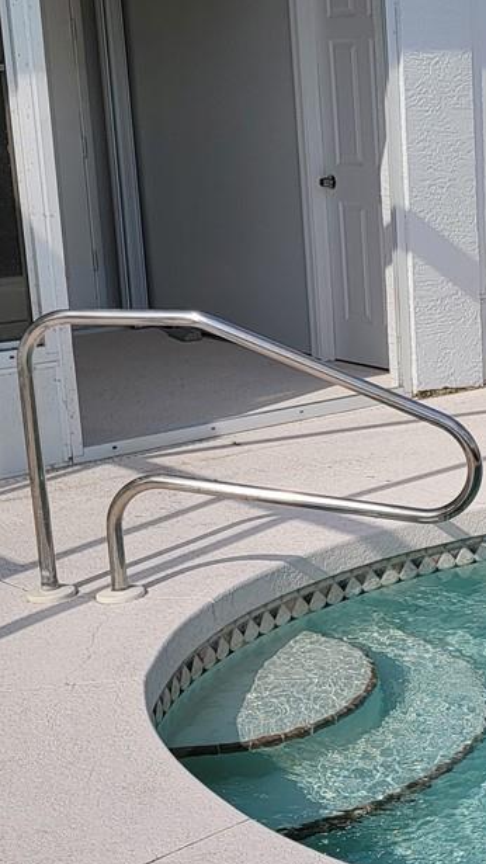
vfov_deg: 31.0
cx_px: 663
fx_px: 1558
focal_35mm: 68
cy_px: 389
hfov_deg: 16.6
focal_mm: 6.7
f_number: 1.8
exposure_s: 1/850
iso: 16
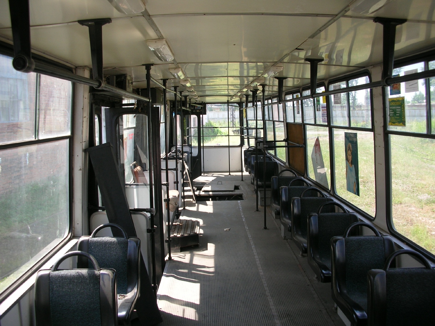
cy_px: 163
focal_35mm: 35
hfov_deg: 52.6
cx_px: 218
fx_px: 440
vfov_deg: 40.7
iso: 50
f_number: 3
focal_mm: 5.8
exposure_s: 1/135
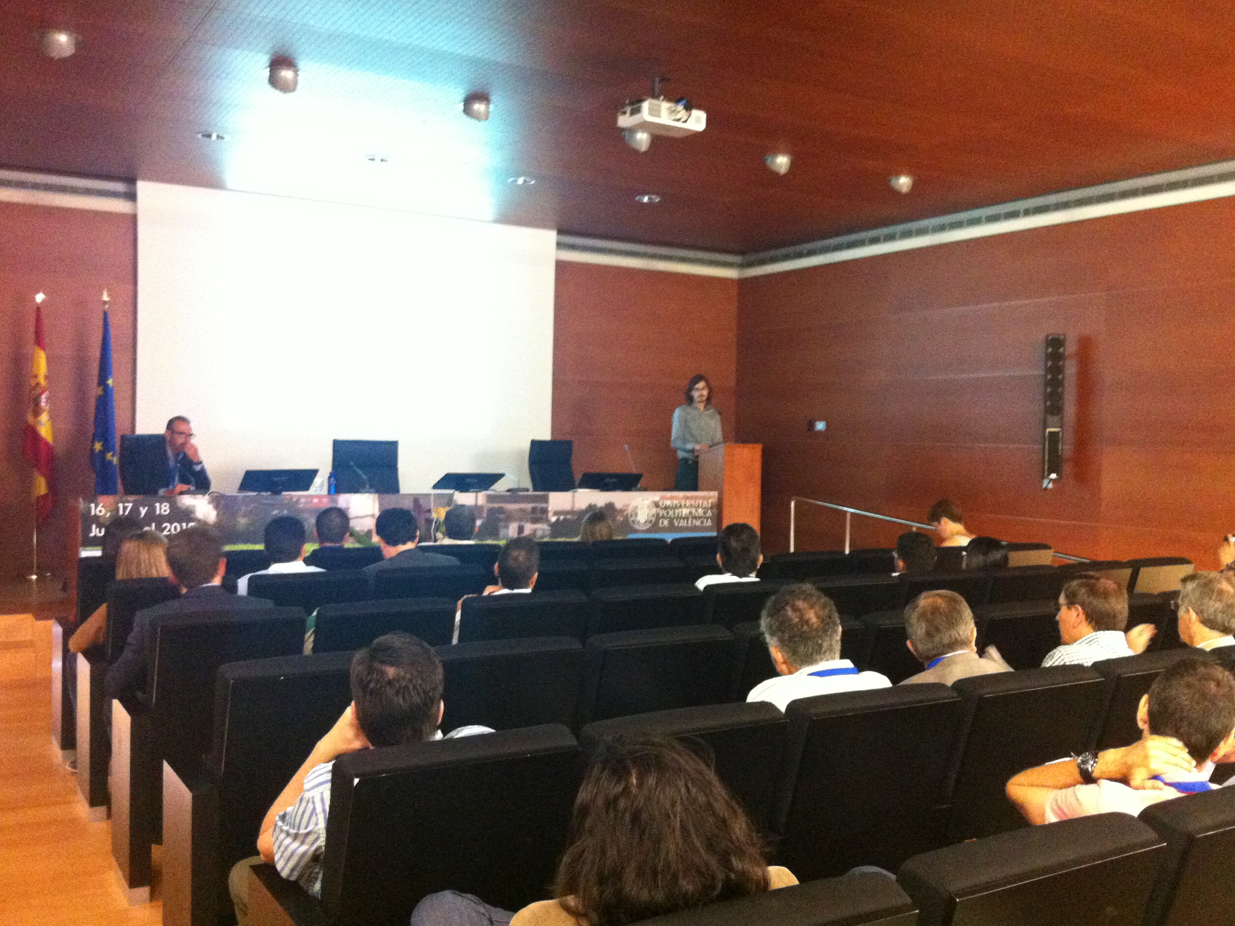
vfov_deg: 39.7
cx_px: 622
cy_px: 459
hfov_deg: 51.4
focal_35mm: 36
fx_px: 1284
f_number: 2.8
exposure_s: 1/15
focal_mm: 3.85
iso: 800
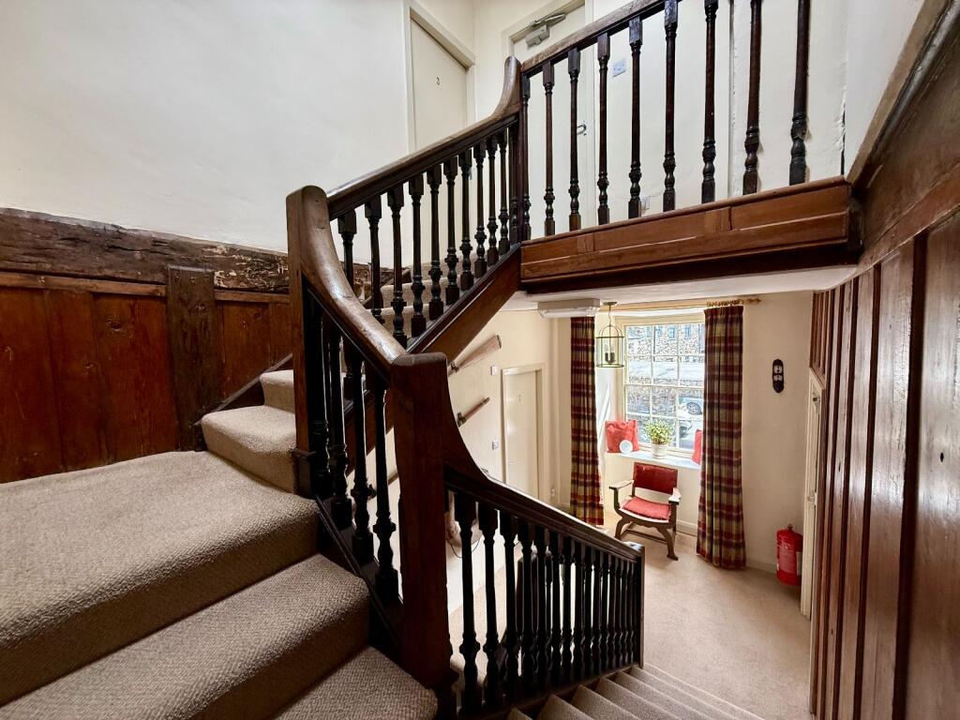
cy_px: 360
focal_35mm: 14
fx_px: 388
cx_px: 480
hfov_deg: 102.1
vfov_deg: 85.7
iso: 160
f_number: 2.2
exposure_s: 1/99
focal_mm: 2.22
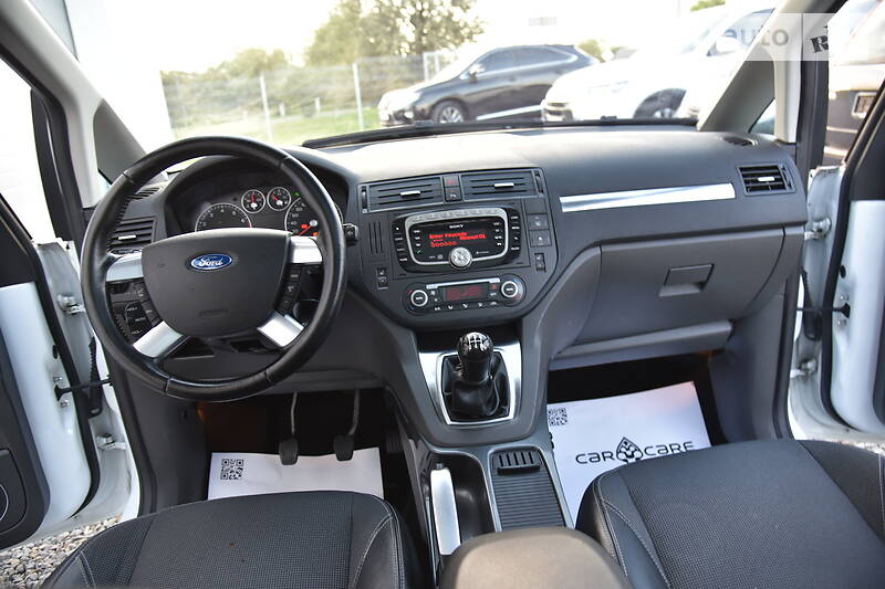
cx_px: 442
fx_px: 590
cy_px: 294
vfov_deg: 53.1
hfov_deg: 73.8
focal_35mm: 24
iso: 400
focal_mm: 24
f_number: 4
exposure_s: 1/60
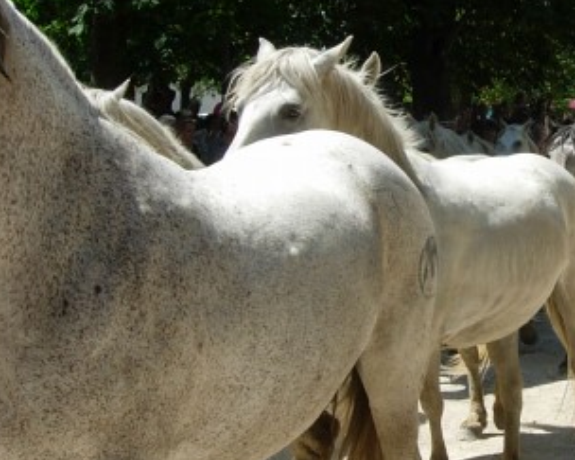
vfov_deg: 19.6
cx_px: 584
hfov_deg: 23.4
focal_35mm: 78
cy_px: 176
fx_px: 1327
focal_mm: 7.8
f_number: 4.8
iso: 64
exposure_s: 1/430
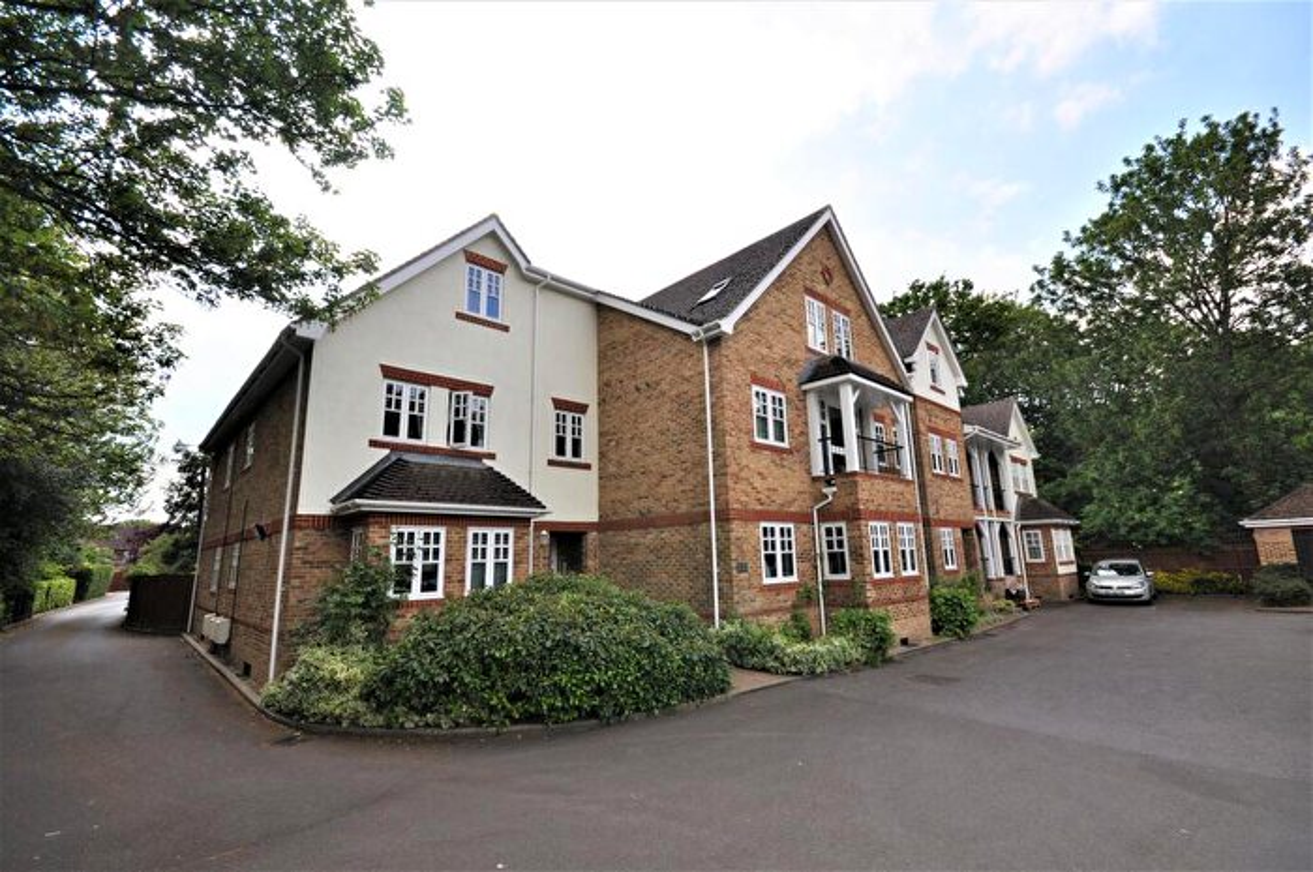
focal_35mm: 15
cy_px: 436
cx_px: 656
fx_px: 546
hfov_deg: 100.5
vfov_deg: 77.2
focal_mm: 10
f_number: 10
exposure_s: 1/200
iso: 200
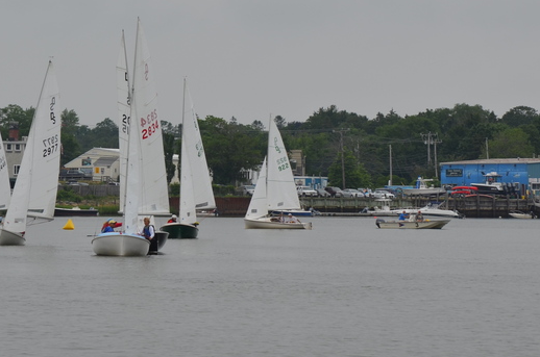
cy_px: 9
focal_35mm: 237
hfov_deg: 8.7
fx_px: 3547
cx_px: 141
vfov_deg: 5.8
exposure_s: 1/250
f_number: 8
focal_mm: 80
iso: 100
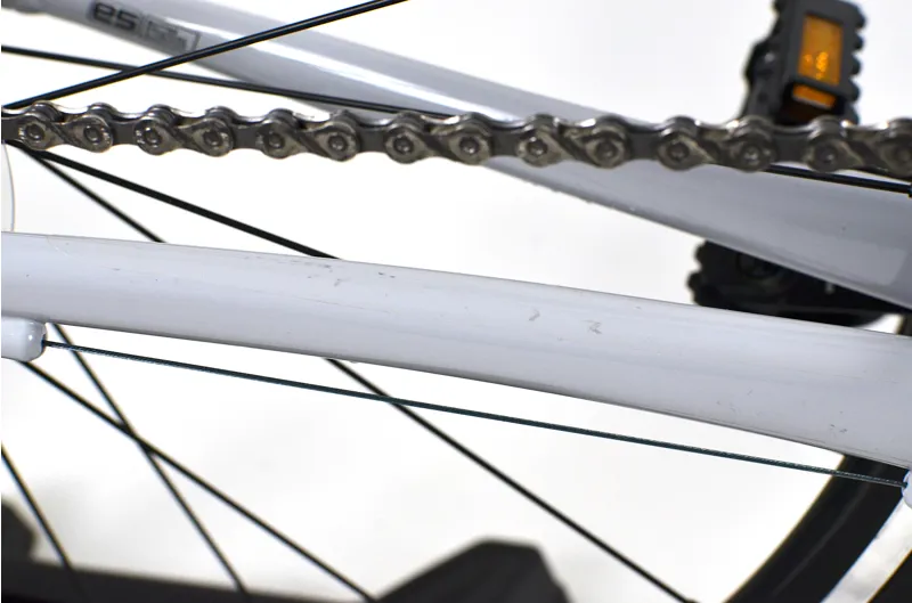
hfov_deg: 37.9
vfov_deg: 25.6
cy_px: 302
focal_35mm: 52
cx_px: 456
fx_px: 1327
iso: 400
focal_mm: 35
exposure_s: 1/100
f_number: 6.3
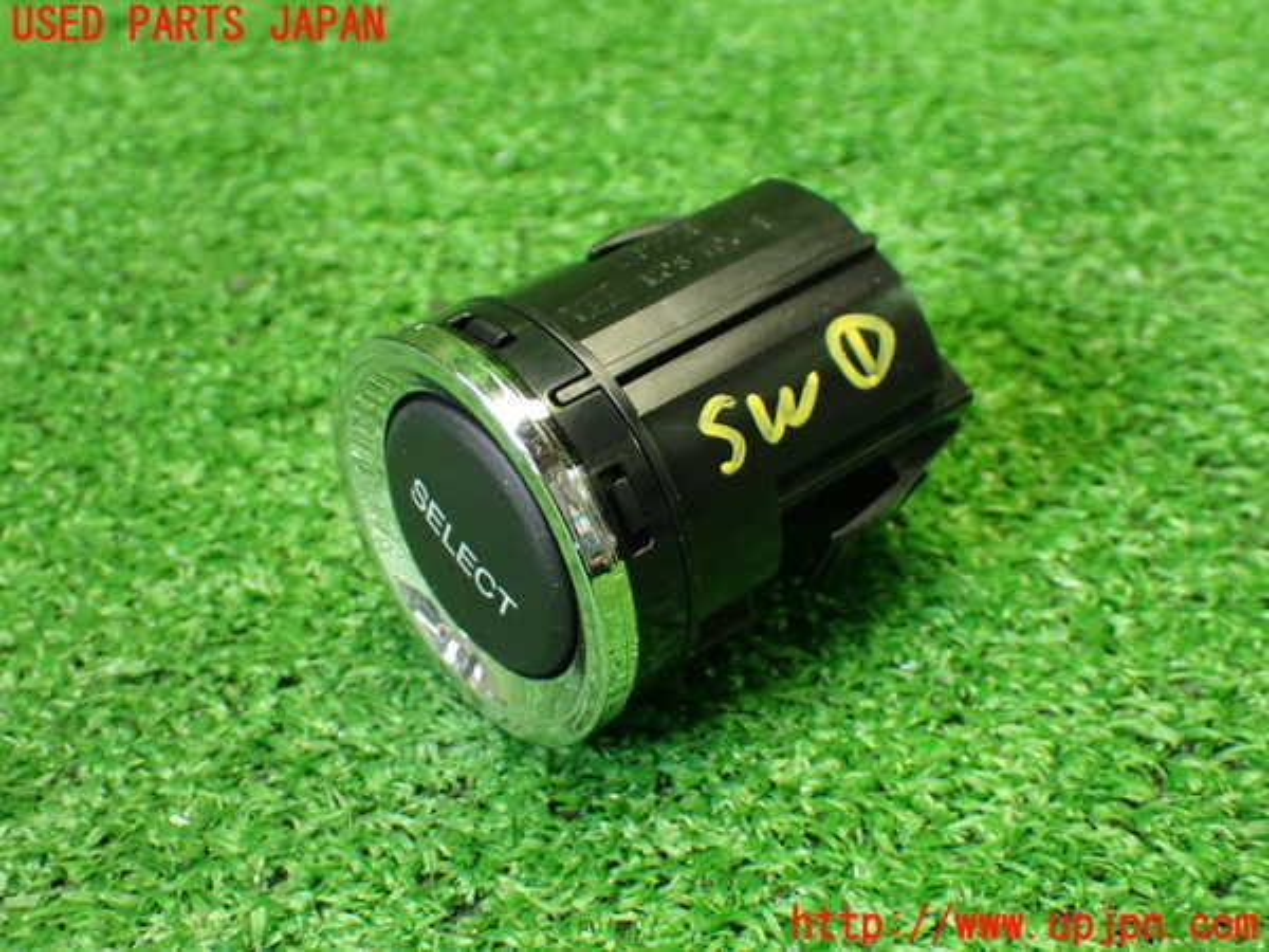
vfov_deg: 27.0
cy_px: 476
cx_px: 634
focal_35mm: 54
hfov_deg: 35.5
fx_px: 1980
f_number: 3.3
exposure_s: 1/60
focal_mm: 9.65
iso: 800
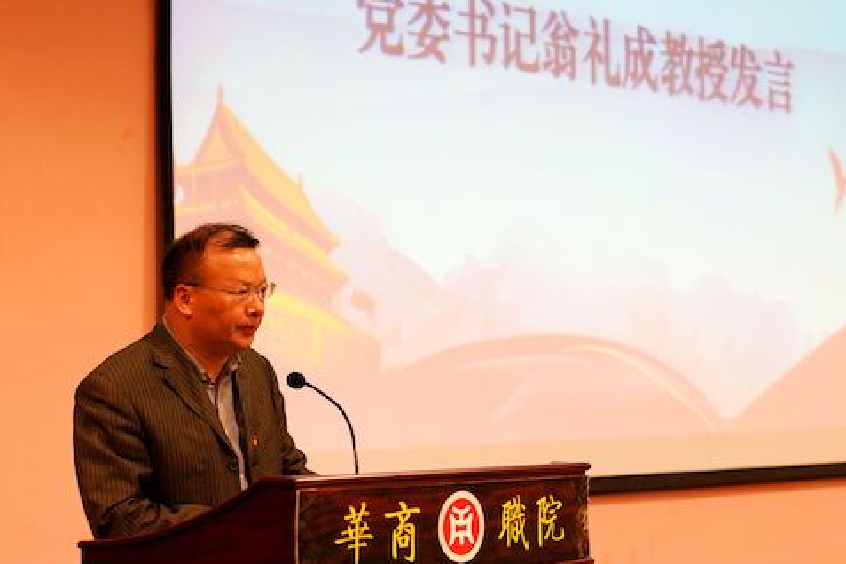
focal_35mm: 88
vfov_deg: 15.5
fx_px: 2068
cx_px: 415
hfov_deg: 23.1
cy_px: 243
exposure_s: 1/160
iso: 6400
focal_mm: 70
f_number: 4
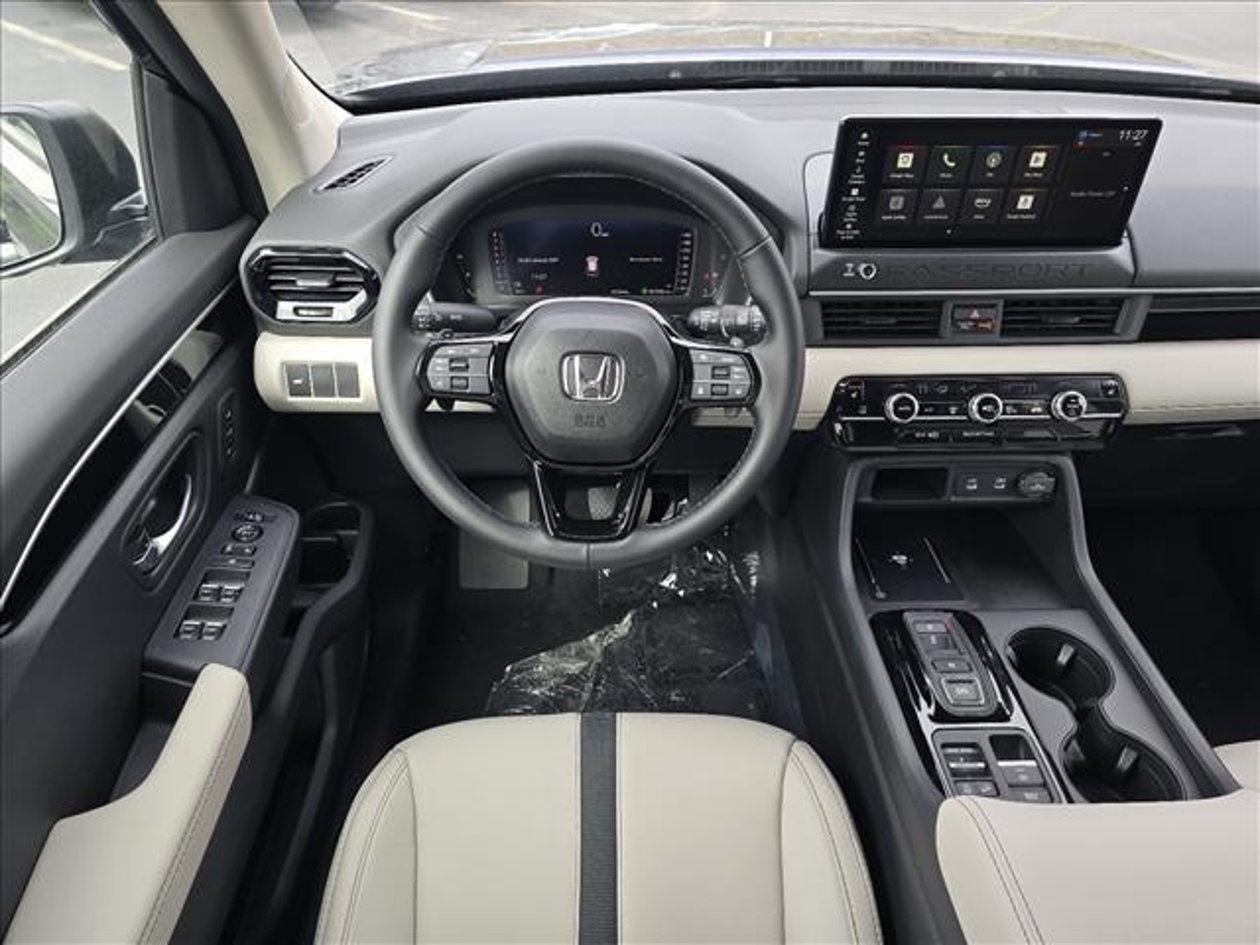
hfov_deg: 73.9
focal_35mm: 23
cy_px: 472
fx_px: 837
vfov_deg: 58.9
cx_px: 630
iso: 40
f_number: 1.7
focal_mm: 6.3
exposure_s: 1/182
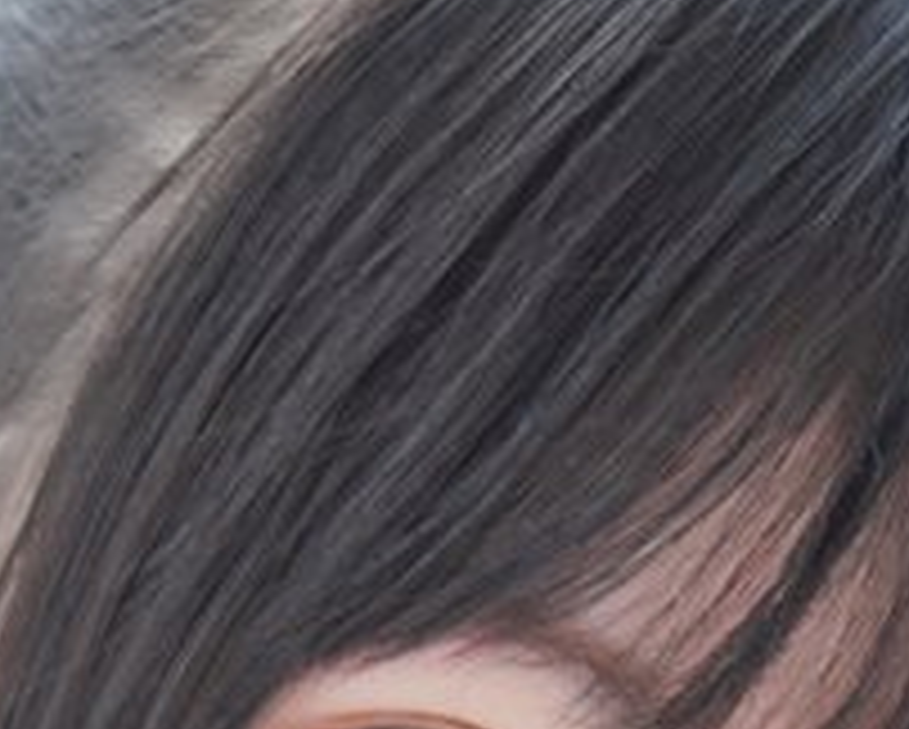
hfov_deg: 4.6
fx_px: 11229
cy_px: 3157
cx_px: 266
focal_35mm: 417
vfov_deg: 3.5
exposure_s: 1/250
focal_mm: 50
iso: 125
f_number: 1.4
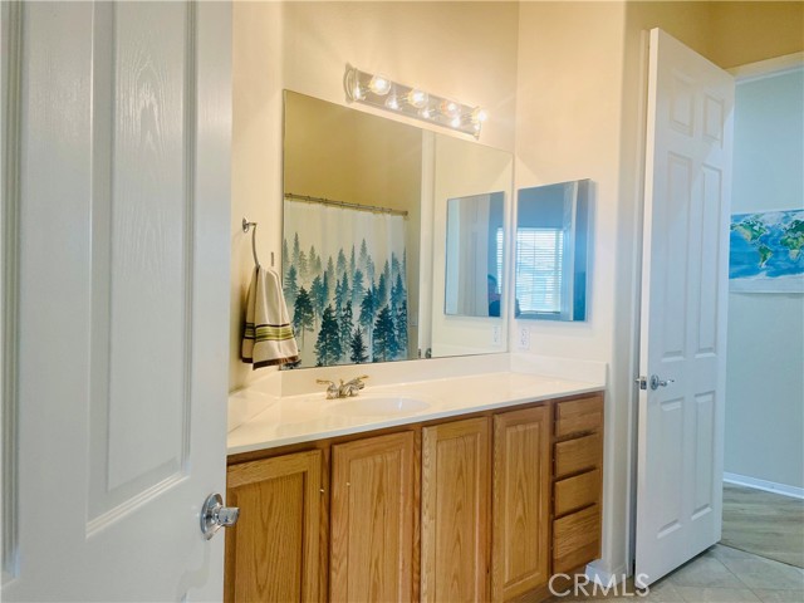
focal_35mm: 26
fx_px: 604
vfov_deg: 53.1
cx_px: 402
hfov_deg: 67.3
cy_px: 302
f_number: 1.6
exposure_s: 1/120
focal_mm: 4.2
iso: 100
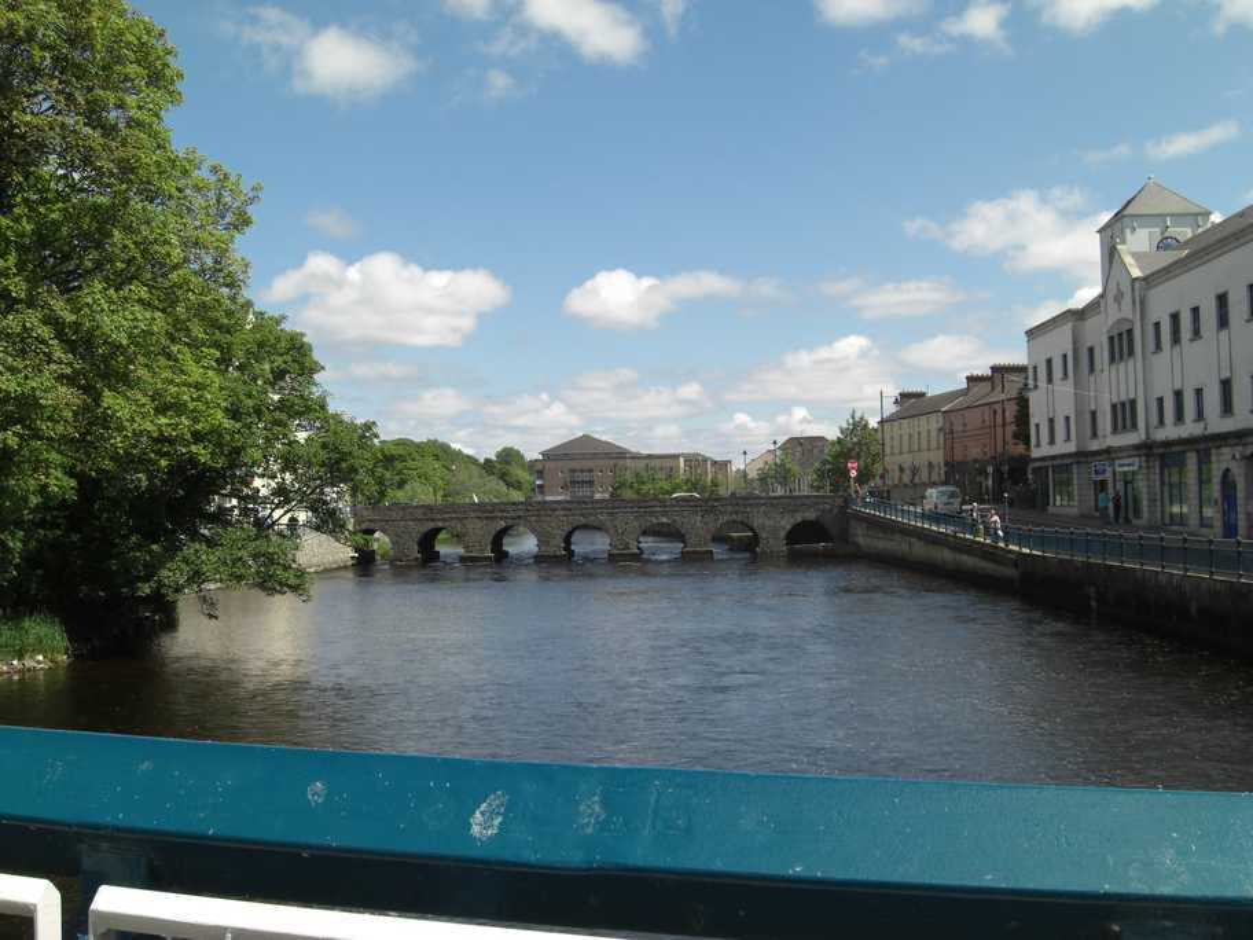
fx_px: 1375
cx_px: 626
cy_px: 470
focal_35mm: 38
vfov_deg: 37.7
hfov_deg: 49.0
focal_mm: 7.9
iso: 80
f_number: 4
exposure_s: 1/800
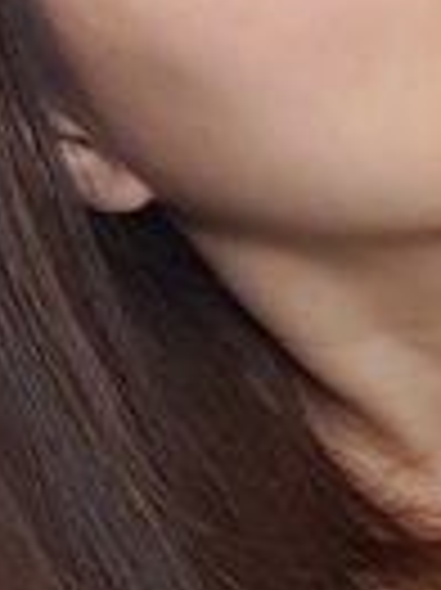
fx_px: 1361
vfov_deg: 24.4
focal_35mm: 80
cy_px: 279
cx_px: 362
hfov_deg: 18.2
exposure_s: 1/30
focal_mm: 2.1
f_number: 1.7
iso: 125
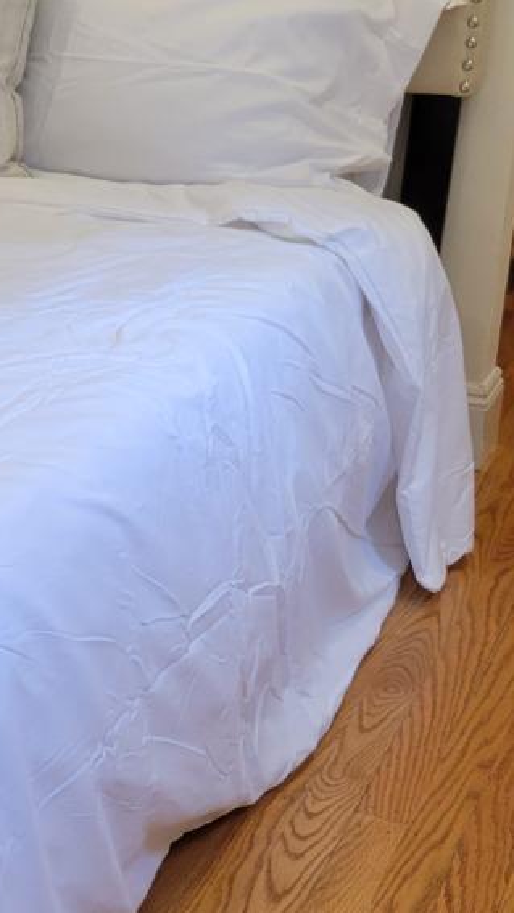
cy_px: 389
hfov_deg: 14.8
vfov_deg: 28.2
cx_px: -287
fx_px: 1817
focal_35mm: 75
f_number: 1.8
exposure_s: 1/120
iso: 160
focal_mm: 5.4
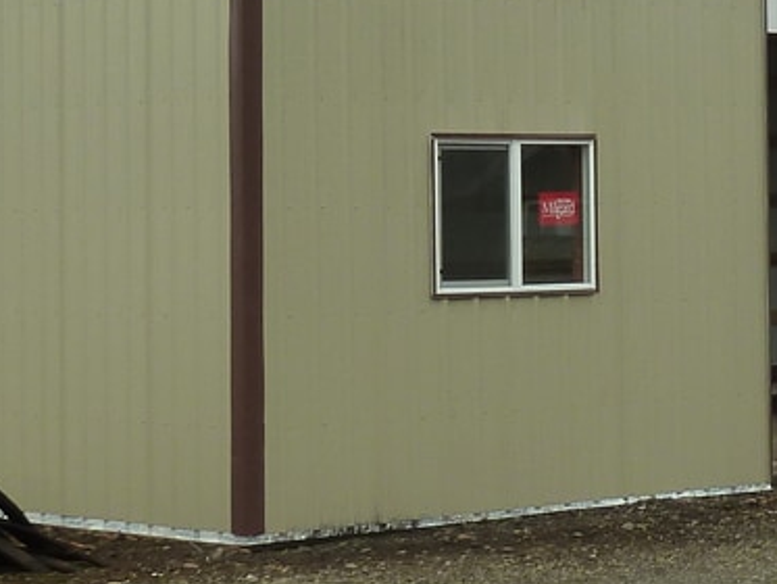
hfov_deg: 13.6
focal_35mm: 143
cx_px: 809
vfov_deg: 10.3
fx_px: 3211
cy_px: 115
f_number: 4
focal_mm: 6.5
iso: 125
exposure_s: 1/125
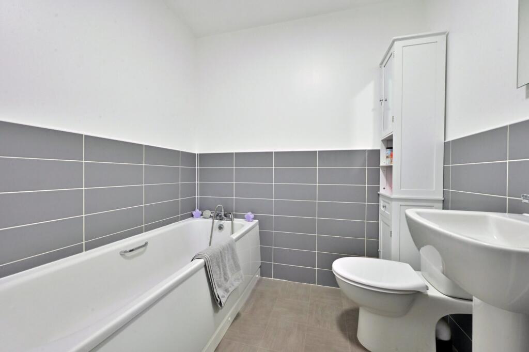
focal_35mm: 14
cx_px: 264
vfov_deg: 81.1
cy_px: 176
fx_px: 206
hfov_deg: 104.3
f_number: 13
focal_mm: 14
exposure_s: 1/50
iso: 2500
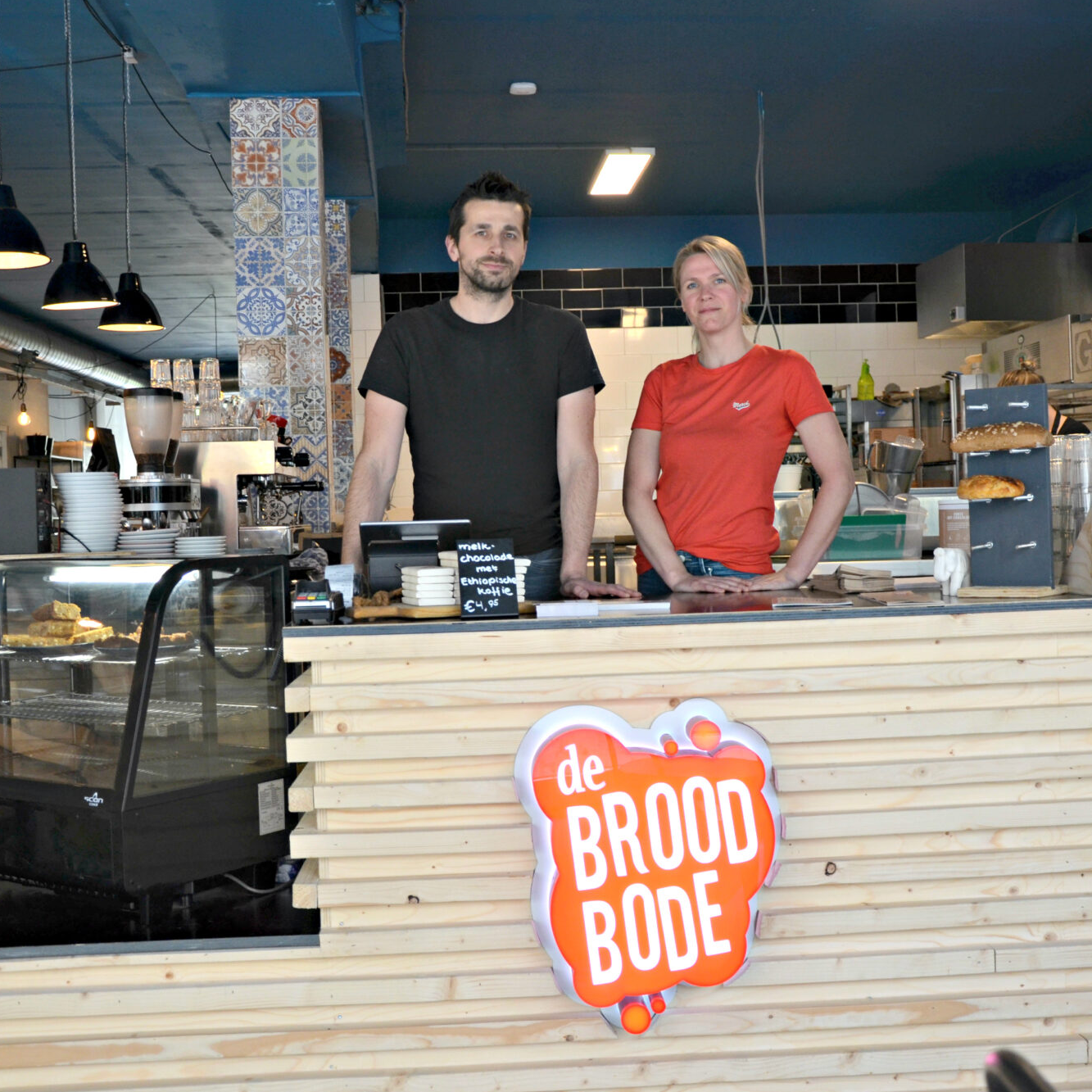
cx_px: 586
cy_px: 539
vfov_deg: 39.2
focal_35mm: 43
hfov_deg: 39.1
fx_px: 1535
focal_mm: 22
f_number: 4
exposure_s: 1/60
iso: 400
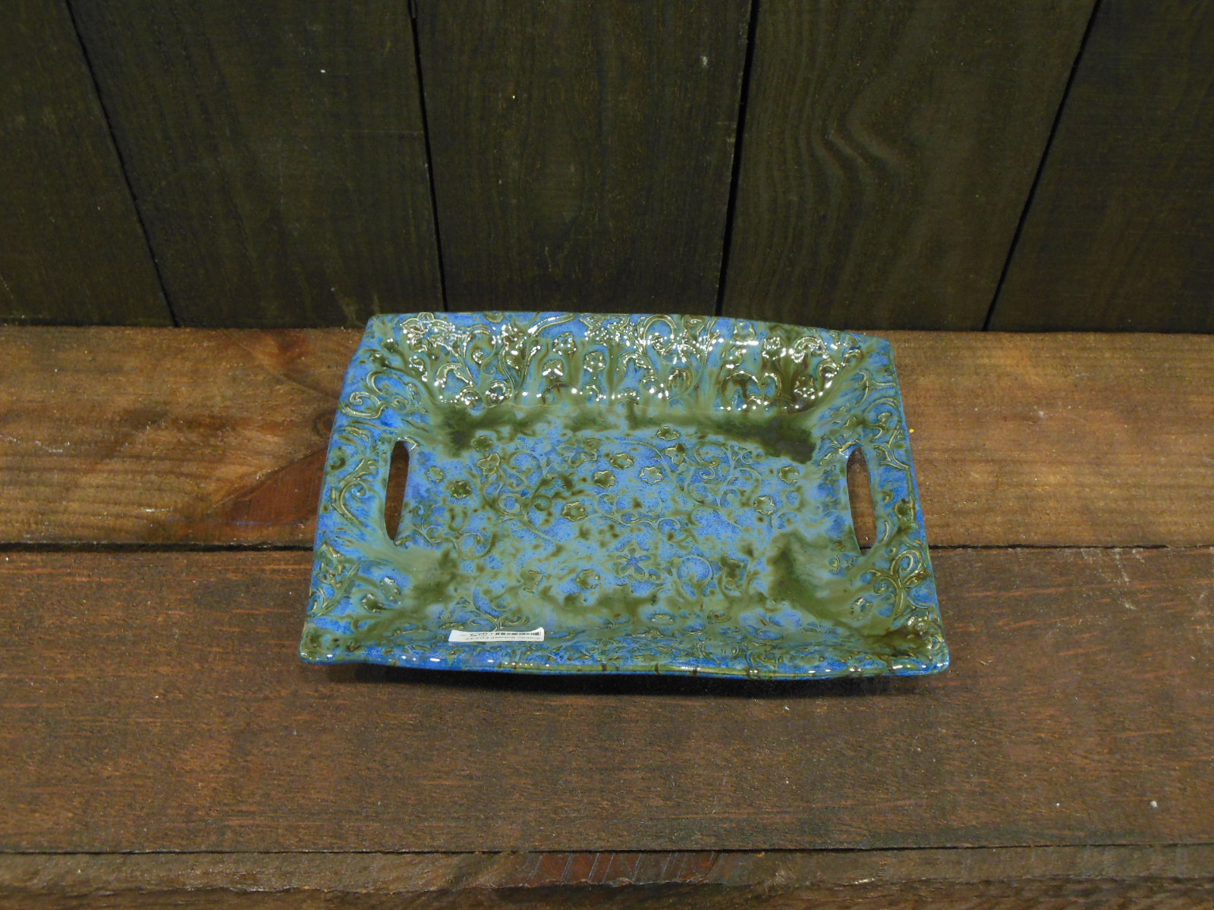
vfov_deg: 42.9
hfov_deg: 55.4
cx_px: 607
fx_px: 1157
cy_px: 455
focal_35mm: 33
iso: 400
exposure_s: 1/10
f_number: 3.5
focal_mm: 6
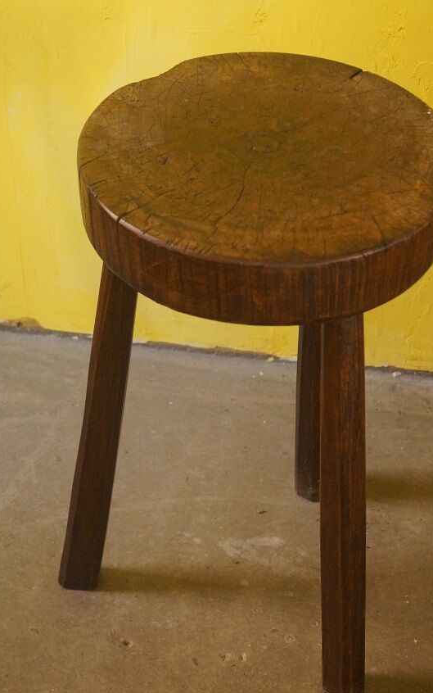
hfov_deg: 18.3
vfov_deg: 29.0
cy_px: 350
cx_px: 262
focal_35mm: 71
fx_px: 1340
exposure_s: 1/80
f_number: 5
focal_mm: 40
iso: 2500
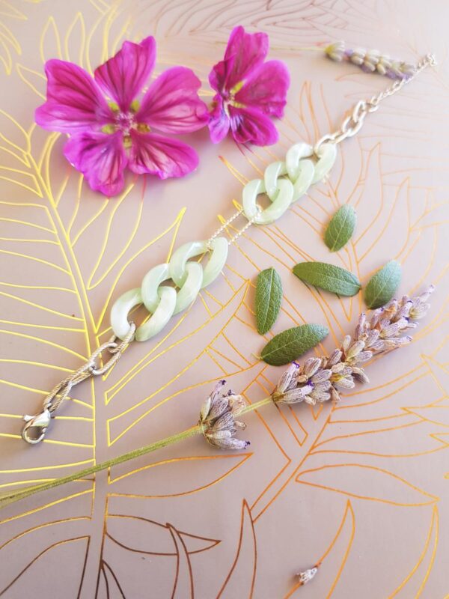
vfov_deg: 67.3
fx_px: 450
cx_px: 224
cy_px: 300
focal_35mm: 26
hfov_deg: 53.1
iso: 64
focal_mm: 4.2
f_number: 1.7
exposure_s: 1/50
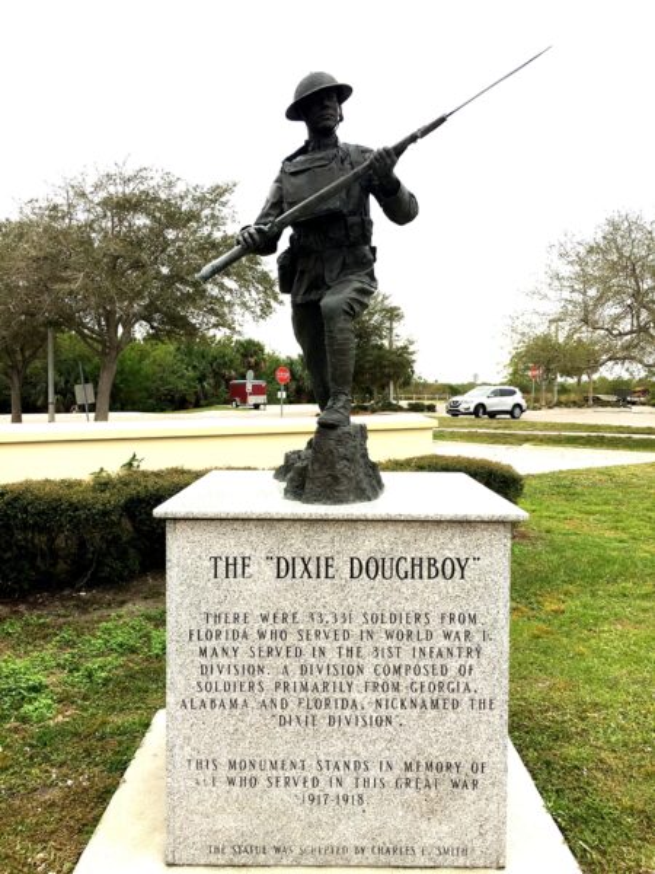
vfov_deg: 61.7
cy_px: 437
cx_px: 328
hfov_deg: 48.2
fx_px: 732
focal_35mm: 29
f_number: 2.2
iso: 25
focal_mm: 4.15
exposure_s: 1/255
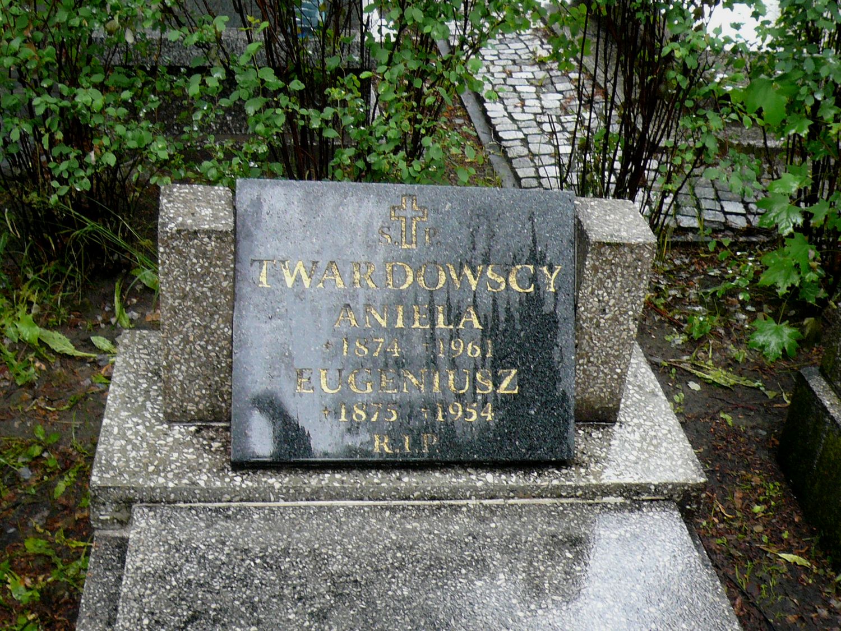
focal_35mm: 45
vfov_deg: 32.2
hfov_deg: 42.1
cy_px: 316
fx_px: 1093
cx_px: 420
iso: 100
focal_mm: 4.9
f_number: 2.9
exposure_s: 1/60
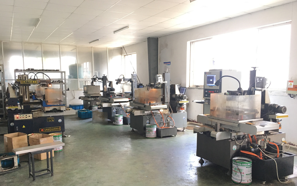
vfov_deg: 40.5
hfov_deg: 61.2
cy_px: 108
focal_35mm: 31
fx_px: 251
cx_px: 148
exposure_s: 1/33
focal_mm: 4.15
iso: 160
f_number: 2.2
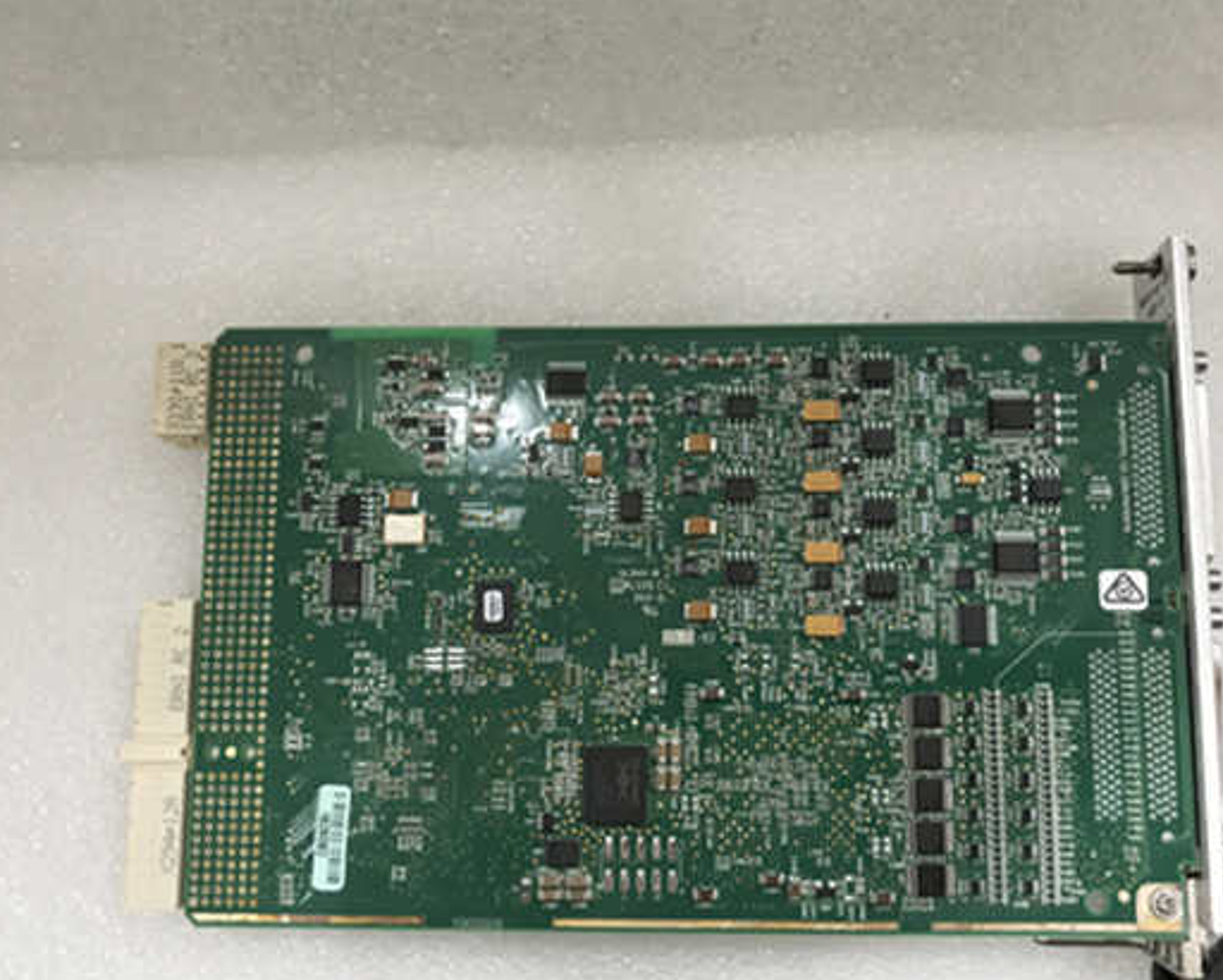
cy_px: 516
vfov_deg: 45.8
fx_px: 1159
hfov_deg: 55.6
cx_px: 669
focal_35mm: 32
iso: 32
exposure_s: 1/25
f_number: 1.8
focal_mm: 3.99
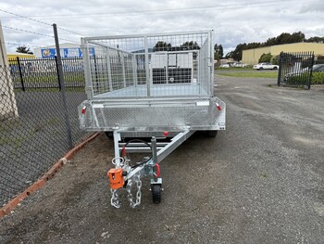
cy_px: 122
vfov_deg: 56.9
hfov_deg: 71.6
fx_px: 225
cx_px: 162
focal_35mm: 24
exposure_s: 1/2611
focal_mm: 6.76
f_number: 1.78
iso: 100
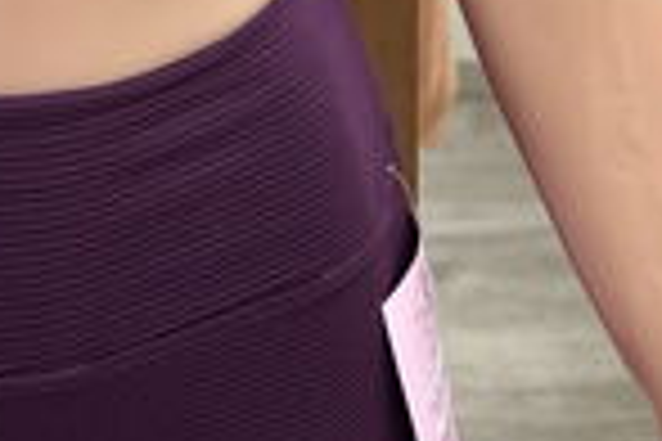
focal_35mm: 98
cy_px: -740
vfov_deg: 10.9
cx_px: -32
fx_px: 1802
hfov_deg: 20.0
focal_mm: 5.96
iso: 125
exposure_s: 1/100
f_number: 1.6
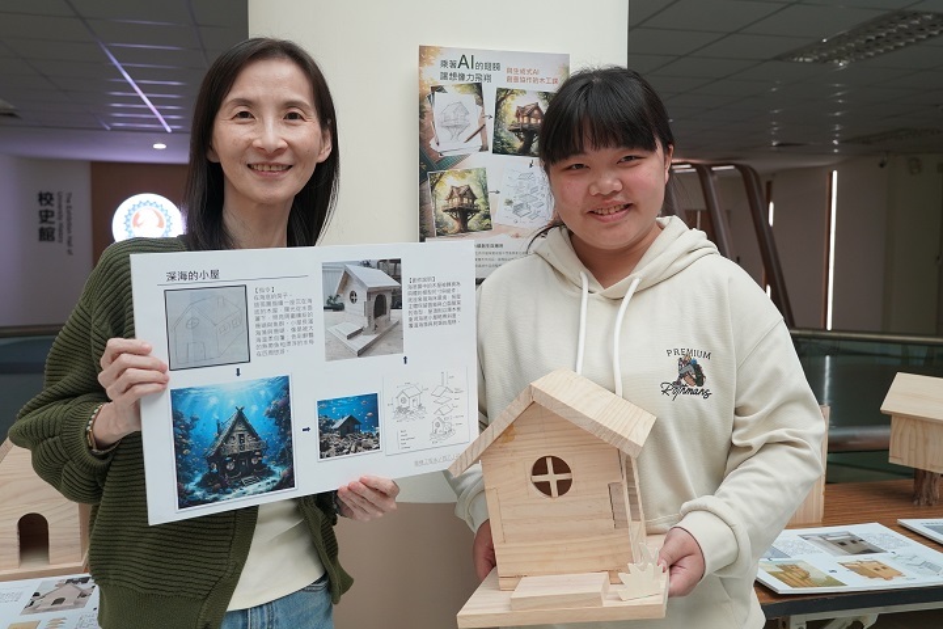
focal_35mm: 33
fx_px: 864
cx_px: 472
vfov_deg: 40.0
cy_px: 314
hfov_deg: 57.2
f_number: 4
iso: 500
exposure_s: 1/160
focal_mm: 22
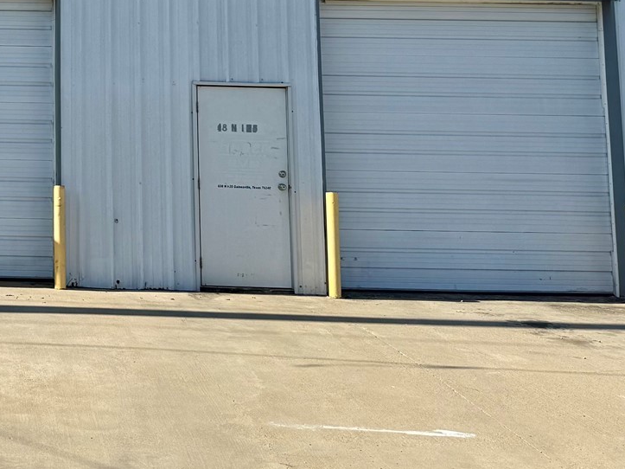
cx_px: -118
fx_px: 1228
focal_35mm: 68
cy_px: -4
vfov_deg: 20.9
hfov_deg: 25.7
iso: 80
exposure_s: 1/4405
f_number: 1.78
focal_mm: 6.76
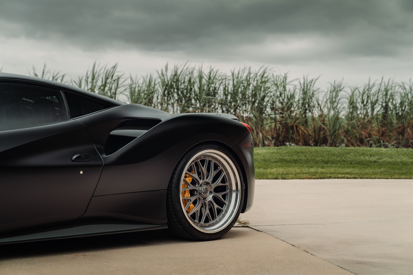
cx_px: 206
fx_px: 803
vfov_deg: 19.5
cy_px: 138
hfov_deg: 28.8
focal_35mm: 70
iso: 250
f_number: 4
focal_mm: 70
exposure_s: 1/800
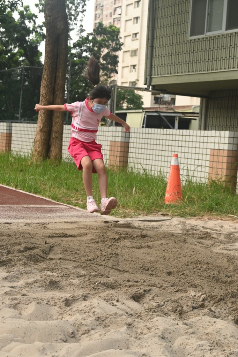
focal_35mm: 60
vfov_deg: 33.4
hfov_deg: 22.6
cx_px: 119
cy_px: 178
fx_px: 595
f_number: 5.6
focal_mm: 40
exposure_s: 1/2500
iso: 1800
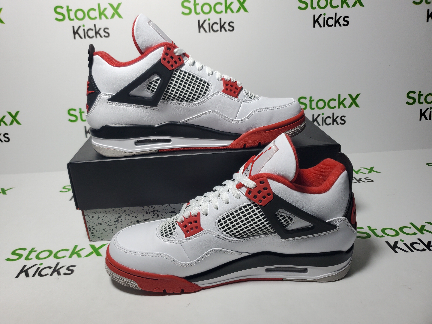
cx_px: 216
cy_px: 162
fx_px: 324
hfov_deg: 67.3
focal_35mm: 26
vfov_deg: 53.1
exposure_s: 1/547
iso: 50
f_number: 1.5
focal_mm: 4.3
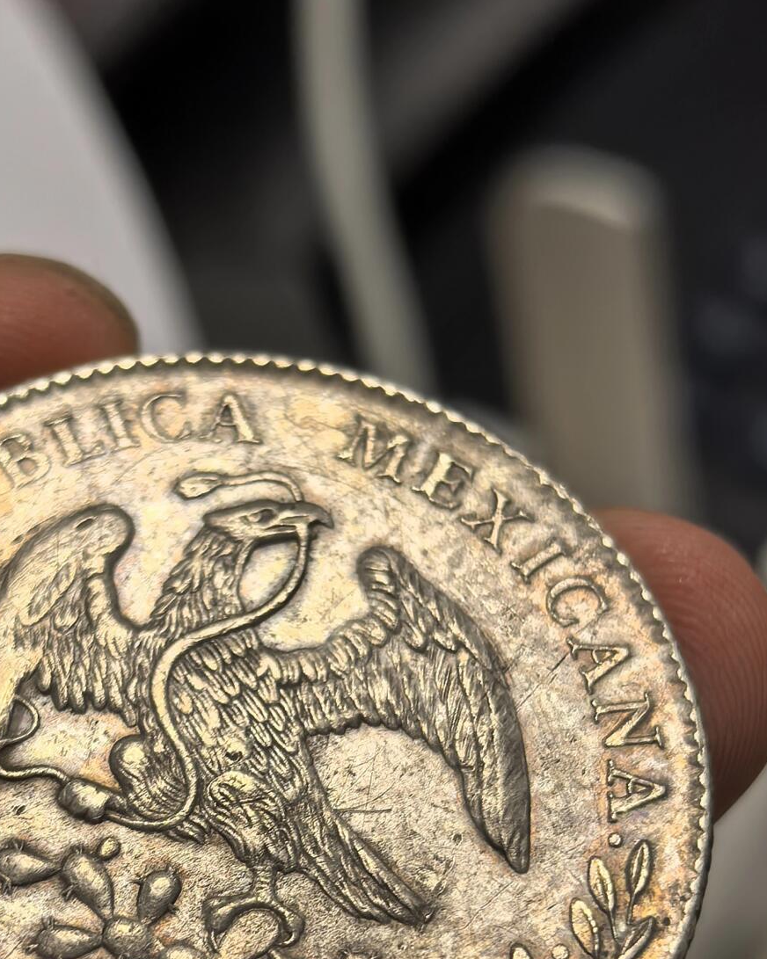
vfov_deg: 21.7
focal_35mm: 87
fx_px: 2470
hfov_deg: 17.6
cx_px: 234
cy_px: 787
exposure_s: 1/100
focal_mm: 6.98
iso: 64
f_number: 2
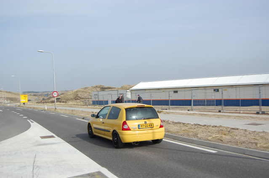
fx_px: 246
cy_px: 89
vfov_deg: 39.8
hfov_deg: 57.3
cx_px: 134
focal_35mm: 33
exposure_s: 1/1250
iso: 200
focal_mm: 22
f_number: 5
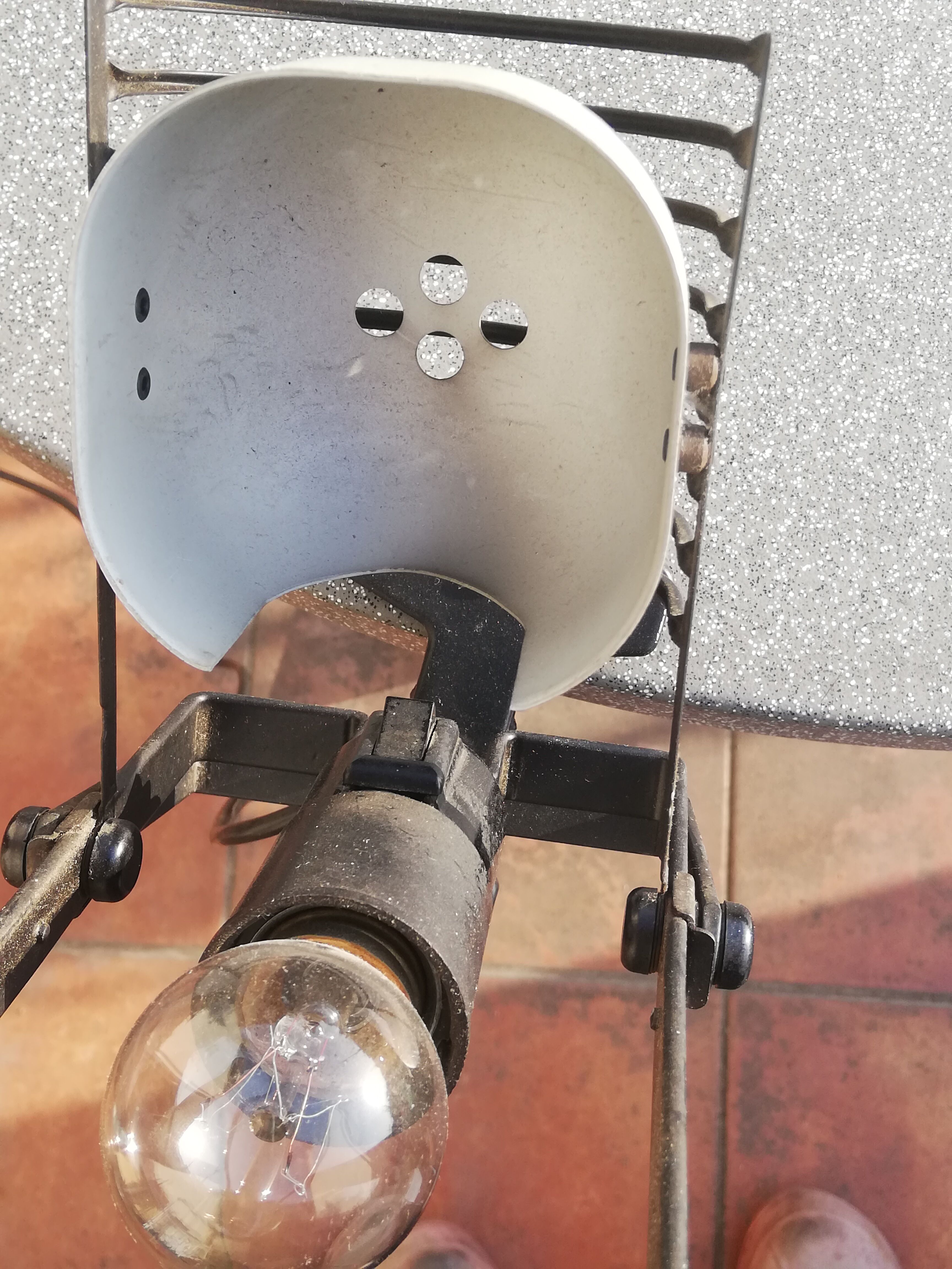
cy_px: 634
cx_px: 476
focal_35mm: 43
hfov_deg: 33.6
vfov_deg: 43.9
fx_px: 1577
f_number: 2.2
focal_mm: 3.81
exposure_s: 1/186
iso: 50
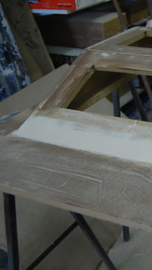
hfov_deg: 19.6
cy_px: 122
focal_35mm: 54
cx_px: 223
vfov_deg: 38.5
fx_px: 387
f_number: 3.8
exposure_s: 1/30
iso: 560
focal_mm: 20
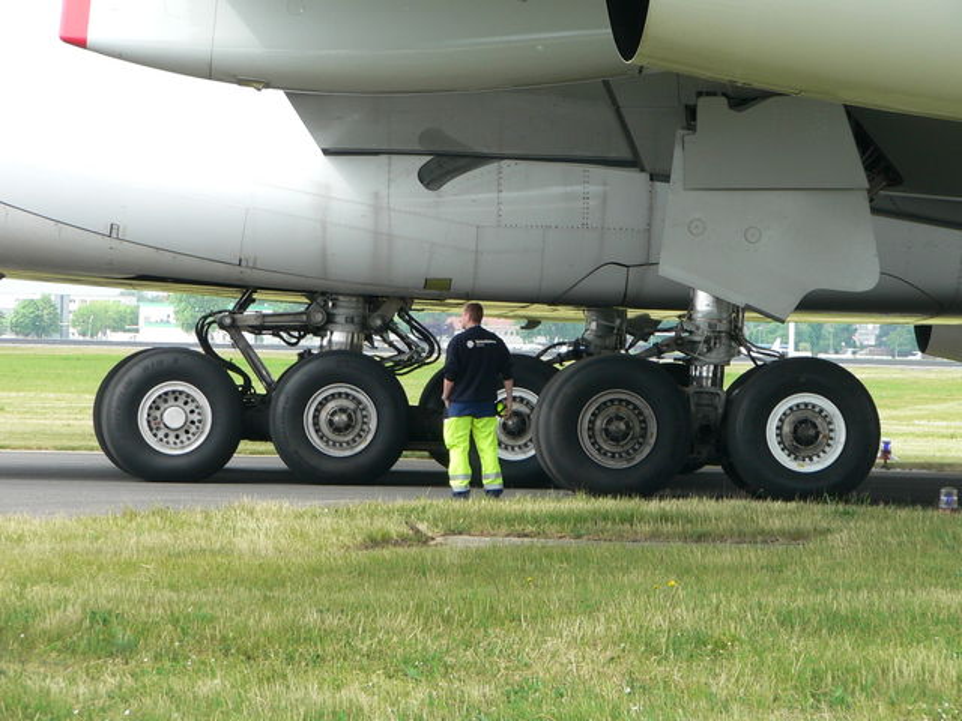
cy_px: 360
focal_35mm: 154
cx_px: 481
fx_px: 4280
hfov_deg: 12.8
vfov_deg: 9.6
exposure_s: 1/200
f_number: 4
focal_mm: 20.3
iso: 80
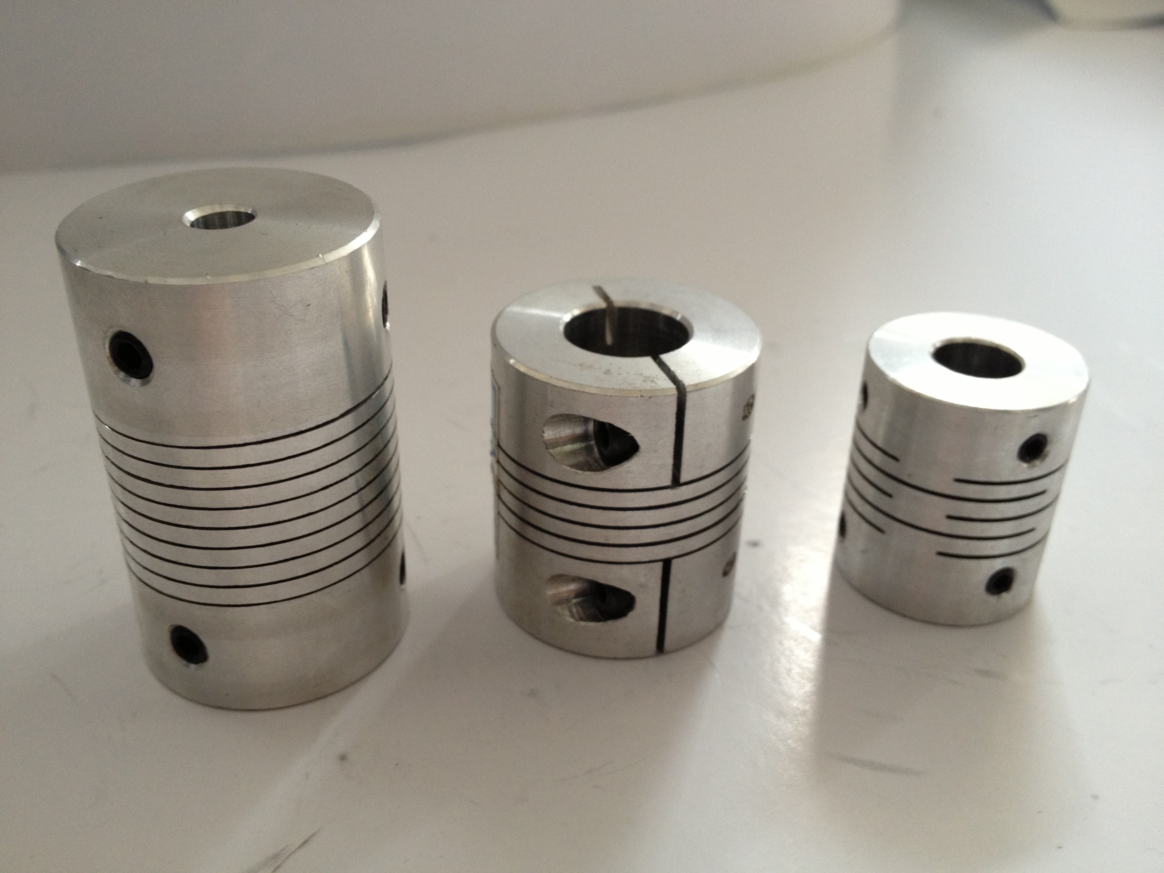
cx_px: 582
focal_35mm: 35
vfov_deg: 40.7
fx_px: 1177
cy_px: 436
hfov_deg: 52.6
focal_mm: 4.28
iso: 100
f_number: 2.4
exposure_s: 1/20
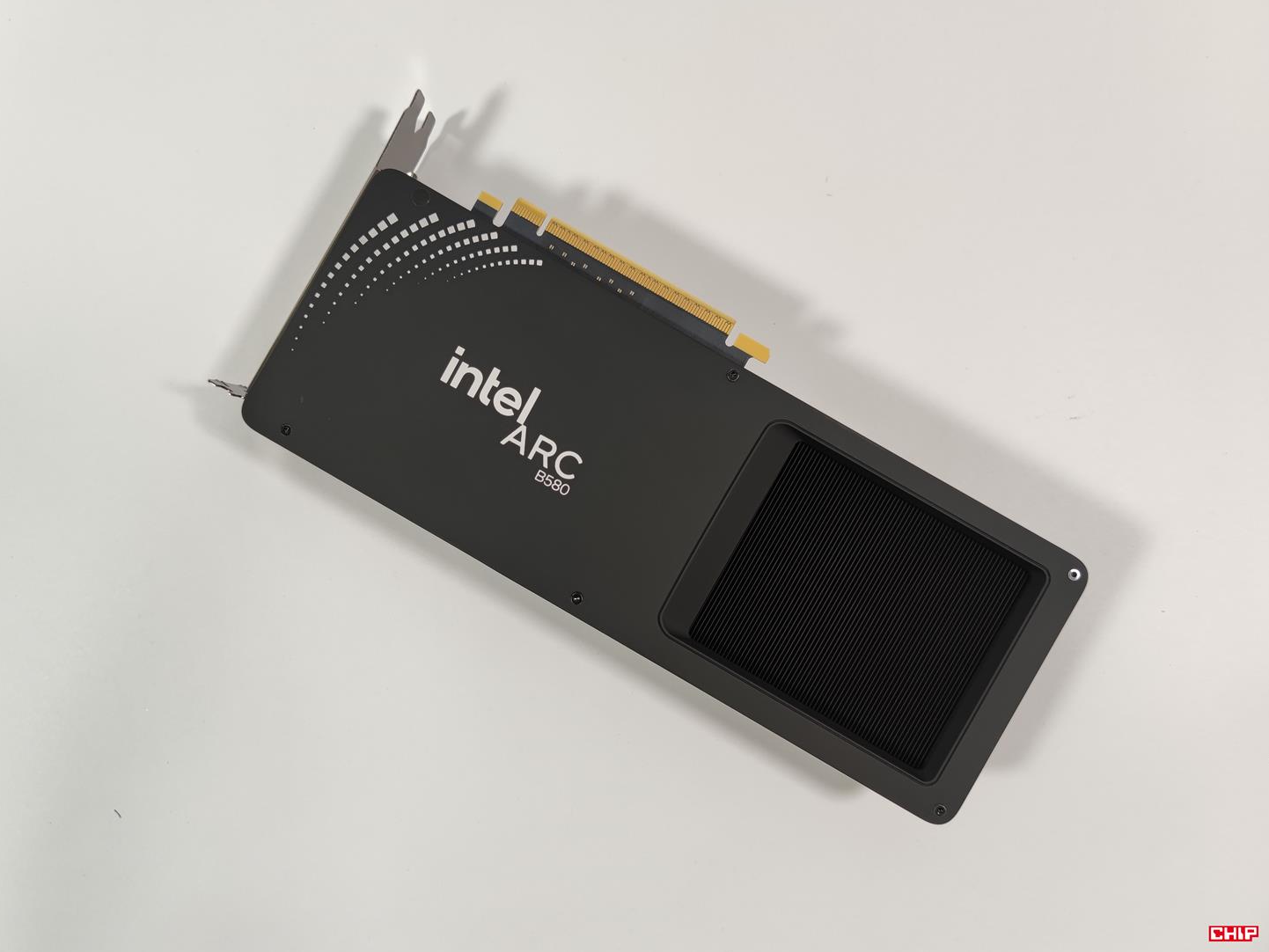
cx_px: 612
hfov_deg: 67.3
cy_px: 460
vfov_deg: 53.1
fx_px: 953
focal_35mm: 26
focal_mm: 6.78
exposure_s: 1/100
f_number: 1.85
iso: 81
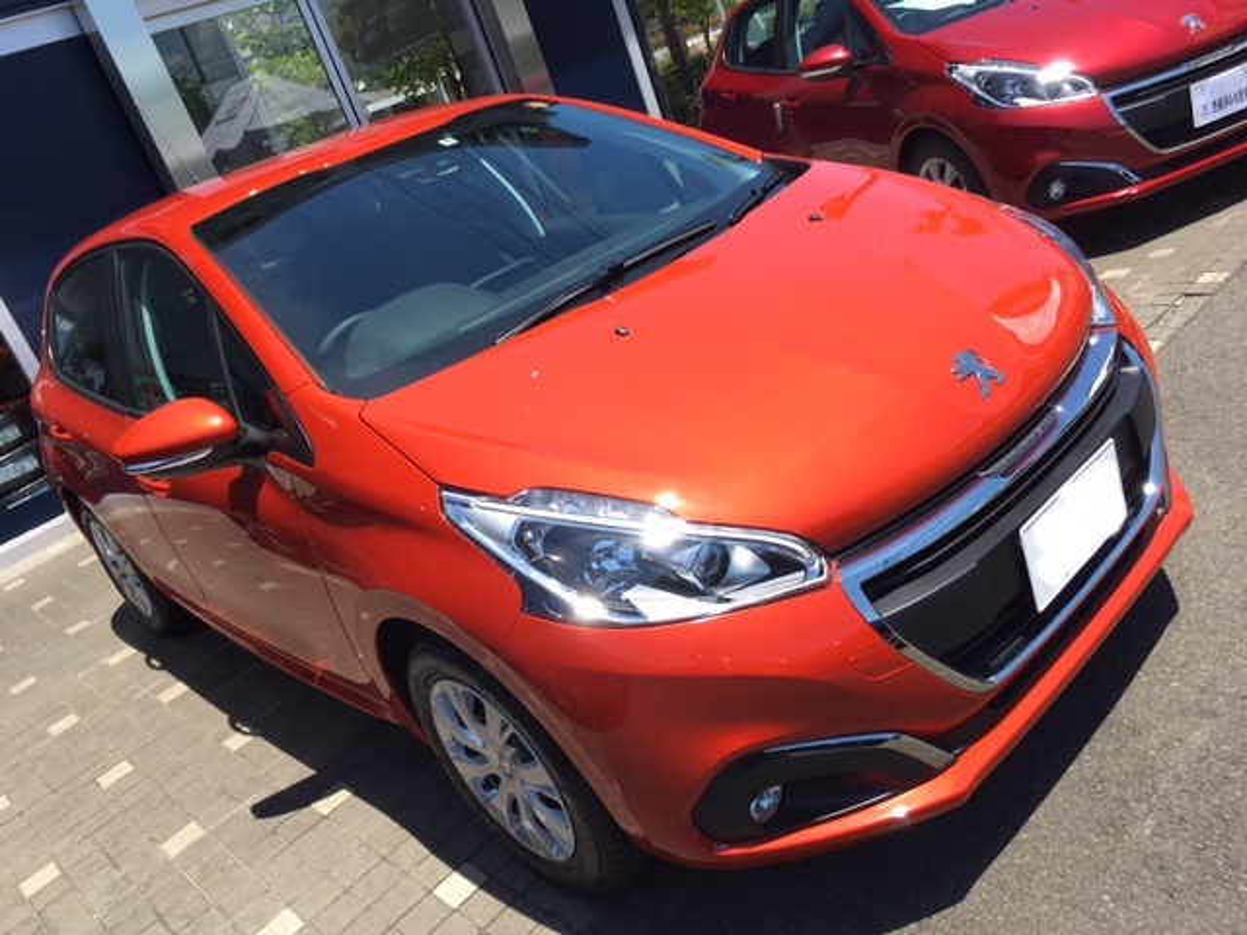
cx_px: 624
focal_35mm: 29
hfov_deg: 61.7
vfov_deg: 48.2
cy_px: 468
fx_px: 1045
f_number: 2.2
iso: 25
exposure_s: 1/725
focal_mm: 4.15
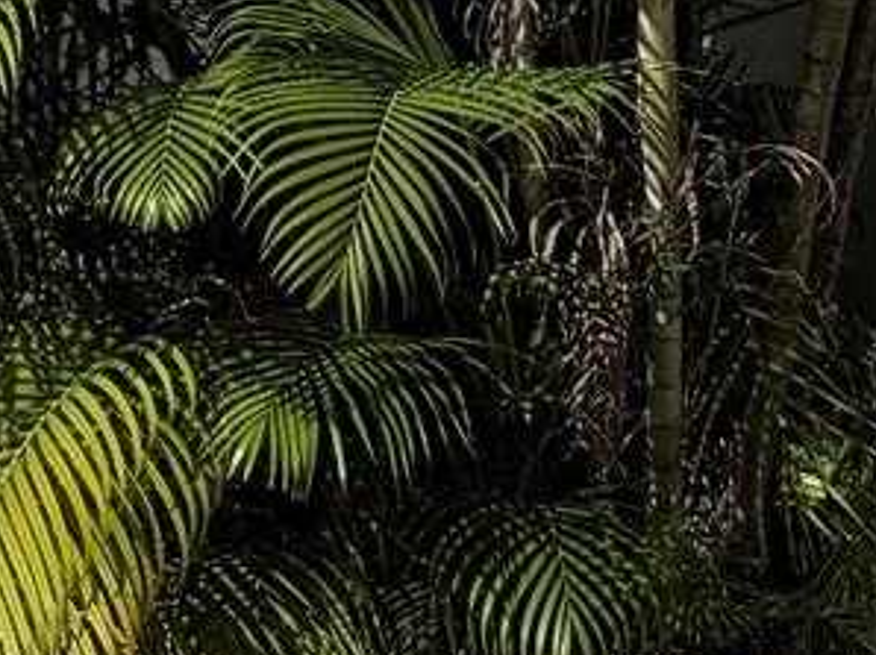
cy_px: -620
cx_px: -1320
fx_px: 4172
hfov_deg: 10.2
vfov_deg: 8.5
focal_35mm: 165
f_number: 1.78
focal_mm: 6.76
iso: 80
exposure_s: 1/7353
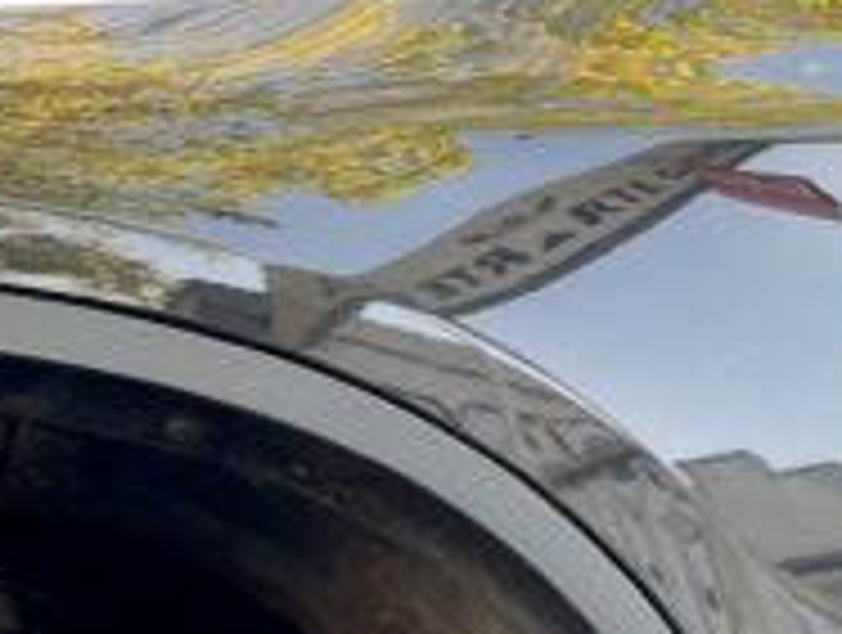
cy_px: 1187
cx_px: 41
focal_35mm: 111
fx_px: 2705
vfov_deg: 12.2
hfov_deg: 17.4
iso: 80
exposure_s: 1/121
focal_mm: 4.2
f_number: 1.6
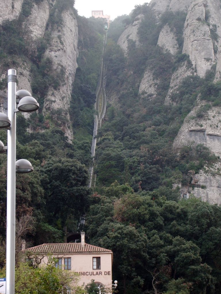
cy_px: 147
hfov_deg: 13.8
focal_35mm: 107
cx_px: 110
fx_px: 911
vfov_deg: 18.4
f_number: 4.8
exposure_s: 1/60
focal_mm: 17.4
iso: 100
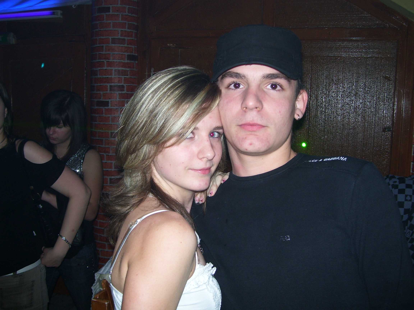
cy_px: 155
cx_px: 207
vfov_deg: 39.7
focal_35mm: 36
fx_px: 431
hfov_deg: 51.4
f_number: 2.7
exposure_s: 1/60
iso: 80
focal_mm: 6
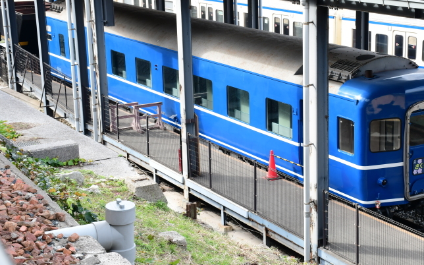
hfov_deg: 27.4
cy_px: 110
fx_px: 866
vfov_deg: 17.4
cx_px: 257
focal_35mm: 75
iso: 320
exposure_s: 1/125
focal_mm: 40
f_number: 8
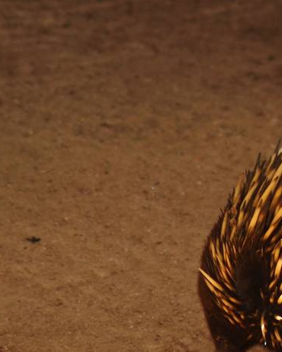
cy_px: 297
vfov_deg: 1.7
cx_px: 541
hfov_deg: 1.4
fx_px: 11656
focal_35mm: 1118
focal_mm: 230
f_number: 7.1
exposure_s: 1/200
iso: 100
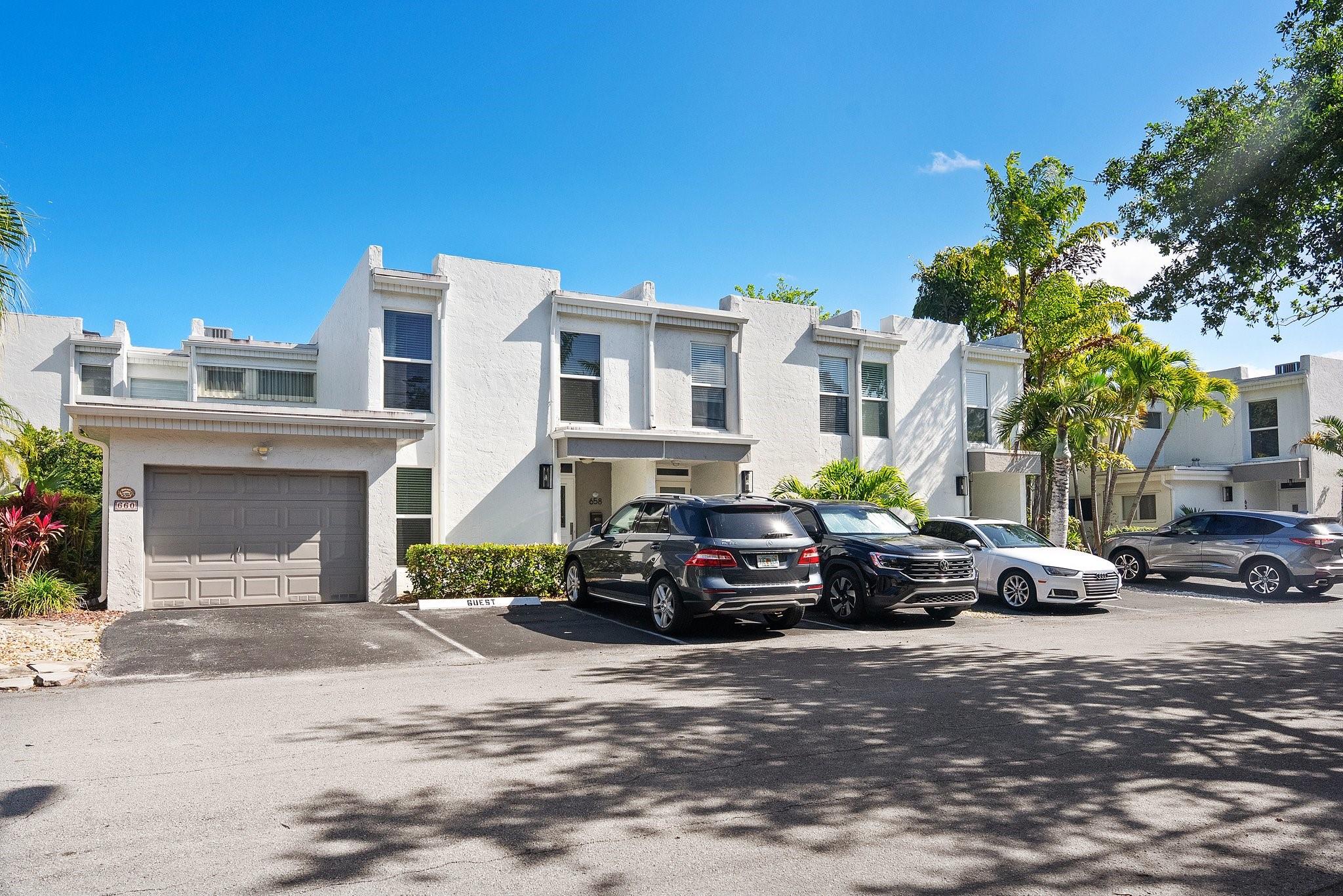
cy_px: 448
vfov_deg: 53.2
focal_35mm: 24
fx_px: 896
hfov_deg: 73.7
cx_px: 672
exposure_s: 1/1600
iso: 640
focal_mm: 24
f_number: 9
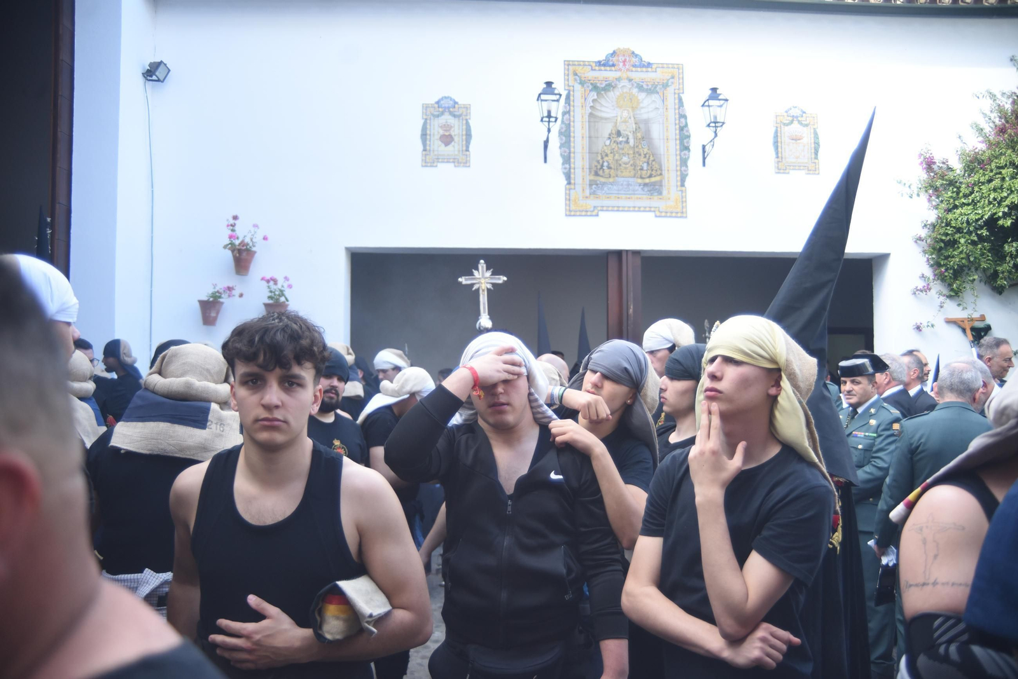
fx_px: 820
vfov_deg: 45.0
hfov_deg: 63.6
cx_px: 509
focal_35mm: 29
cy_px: 340
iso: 900
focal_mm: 29
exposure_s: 1/640
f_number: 3.5
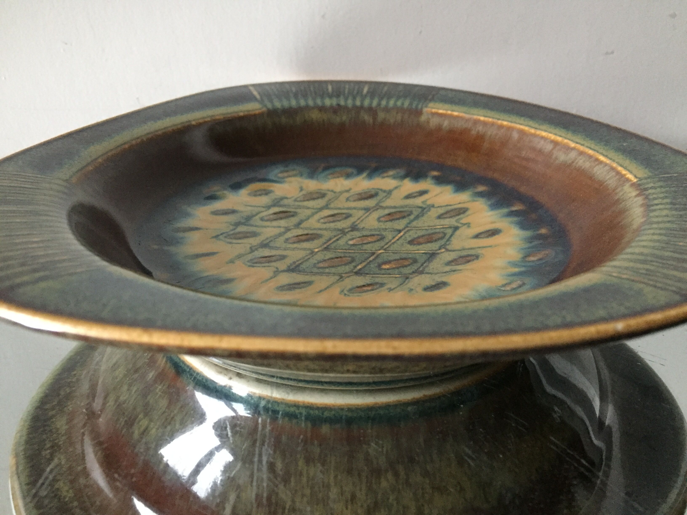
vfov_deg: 48.2
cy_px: 258
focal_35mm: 29
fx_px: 576
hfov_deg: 61.7
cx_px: 344
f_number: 2.2
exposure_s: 1/17
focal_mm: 4.15
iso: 320
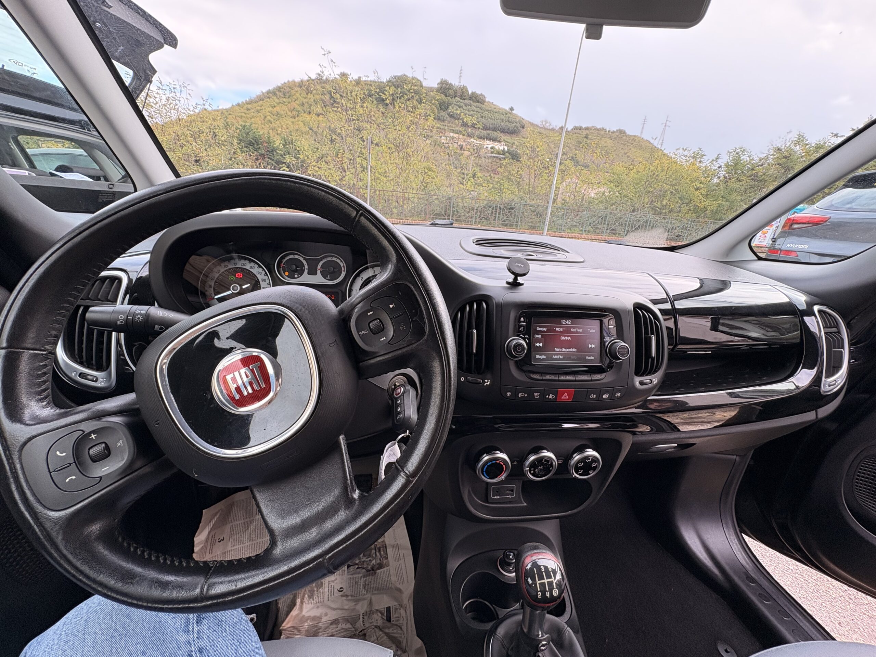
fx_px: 354
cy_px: 328
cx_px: 438
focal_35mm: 14
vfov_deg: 85.7
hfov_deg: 102.1
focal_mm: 2.22
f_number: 2.2
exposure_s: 1/105
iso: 80
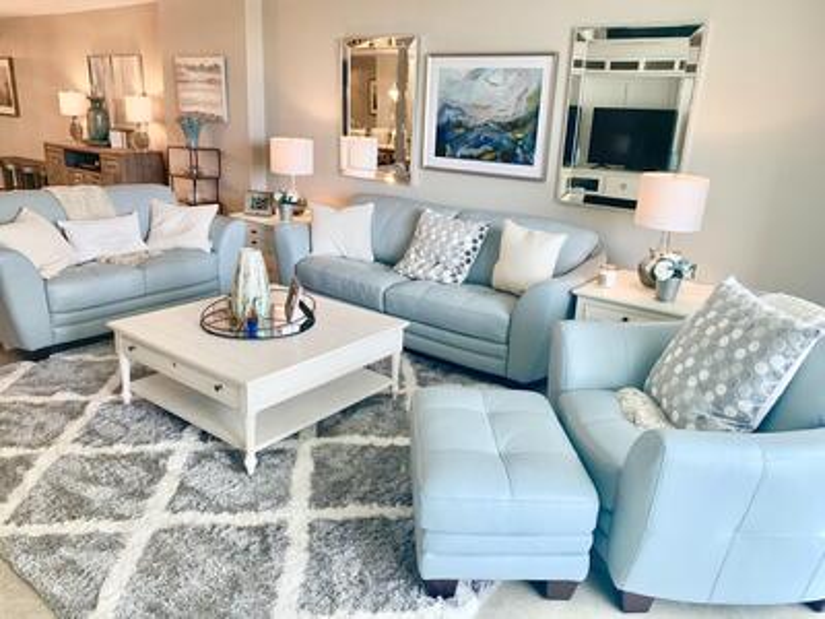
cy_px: 310
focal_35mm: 26
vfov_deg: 53.1
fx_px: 620
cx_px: 412
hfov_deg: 67.3
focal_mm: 4.25
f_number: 1.8
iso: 125
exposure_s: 1/60
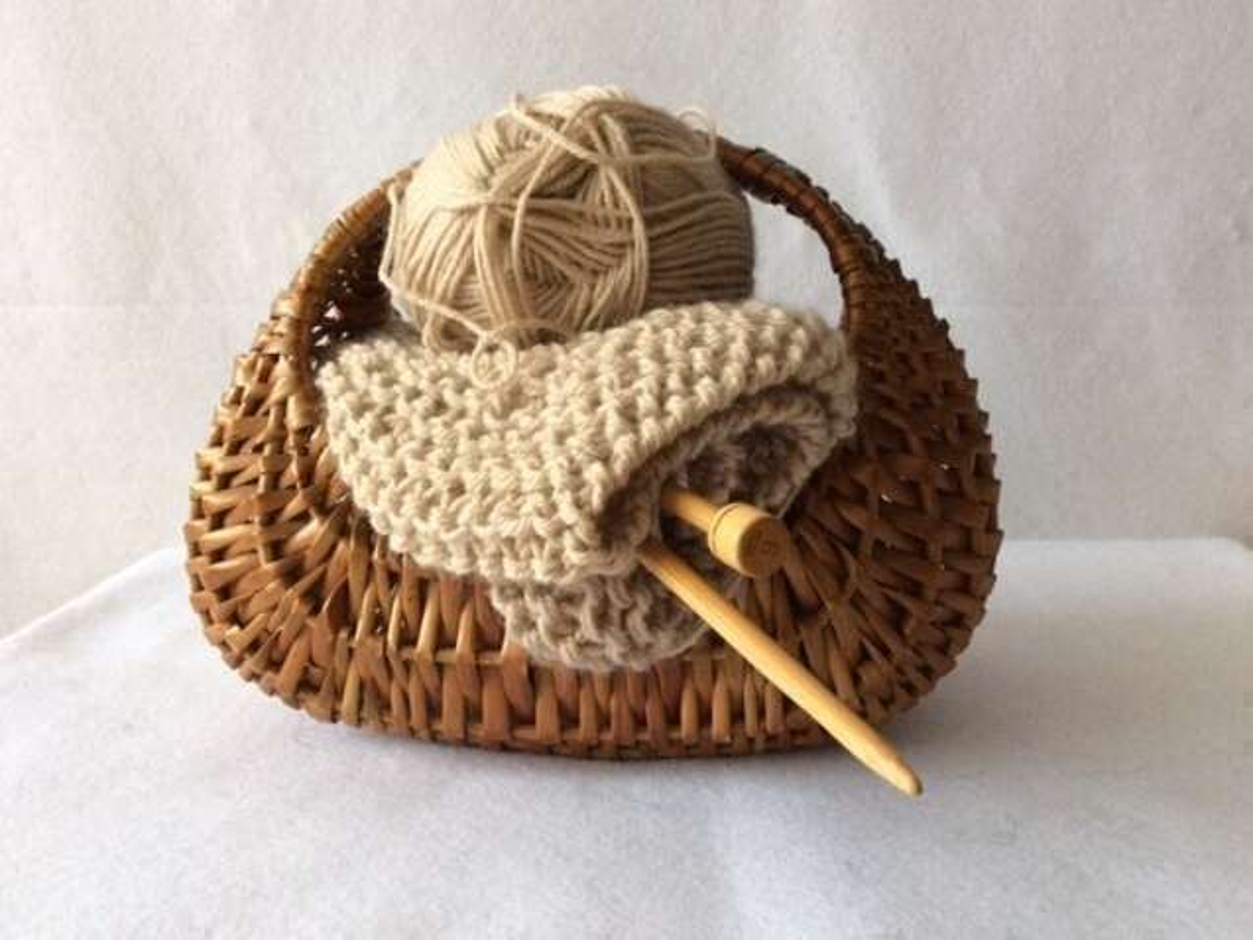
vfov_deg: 44.2
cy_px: 470
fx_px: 1159
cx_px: 626
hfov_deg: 56.8
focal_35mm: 32
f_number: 2.4
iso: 80
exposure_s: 1/25
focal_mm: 3.3
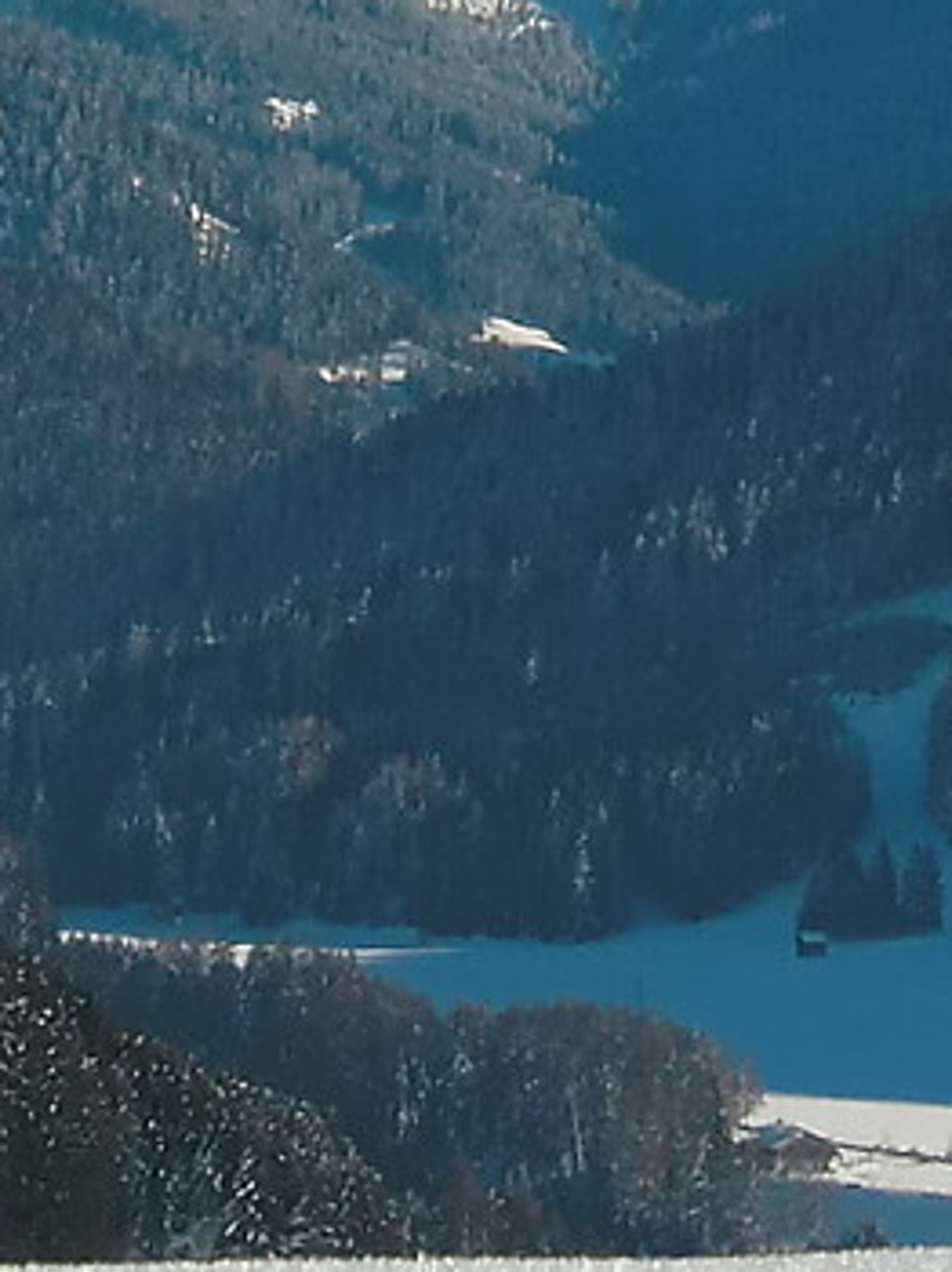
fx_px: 11088
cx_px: 483
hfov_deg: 4.9
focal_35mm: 302
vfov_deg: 6.6
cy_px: 156
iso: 64
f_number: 9.7
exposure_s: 1/200
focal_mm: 9.8
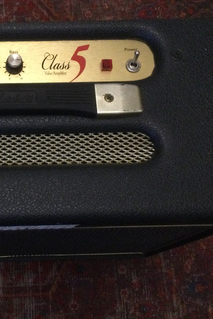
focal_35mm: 53
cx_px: 8
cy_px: 142
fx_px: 470
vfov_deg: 37.5
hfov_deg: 24.5
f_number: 2.4
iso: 320
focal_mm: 3.3
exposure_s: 1/17
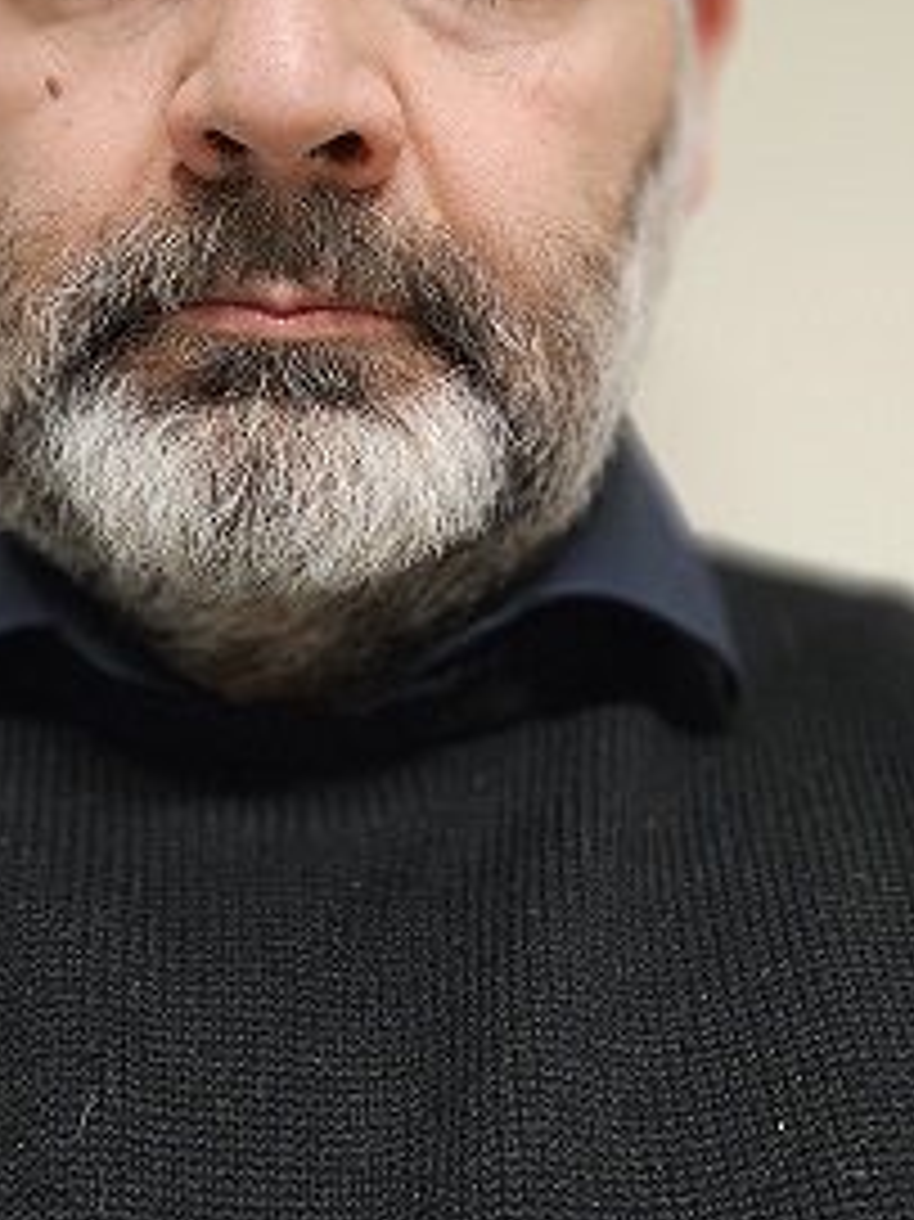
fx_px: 1797
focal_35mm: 51
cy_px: 270
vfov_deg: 36.4
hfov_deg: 28.5
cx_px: 437
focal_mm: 5.4
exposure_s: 1/100
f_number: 1.8
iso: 800
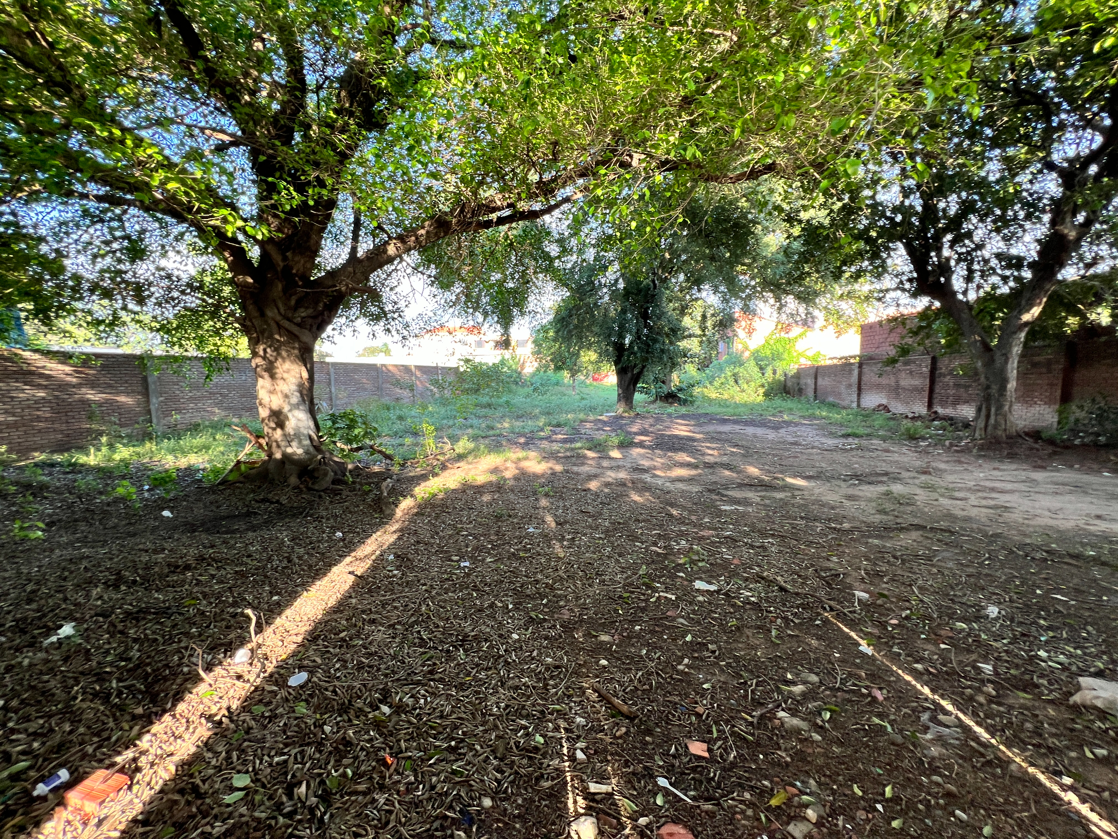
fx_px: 420
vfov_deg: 89.9
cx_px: 559
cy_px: 420
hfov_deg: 106.2
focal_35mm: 13
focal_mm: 1.57
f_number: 1.8
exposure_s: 1/99
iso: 50
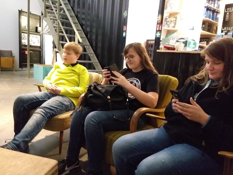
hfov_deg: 65.3
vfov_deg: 51.4
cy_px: 87
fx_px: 182
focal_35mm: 27
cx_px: 120
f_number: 1.7
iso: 1600
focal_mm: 3.93
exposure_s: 1/13
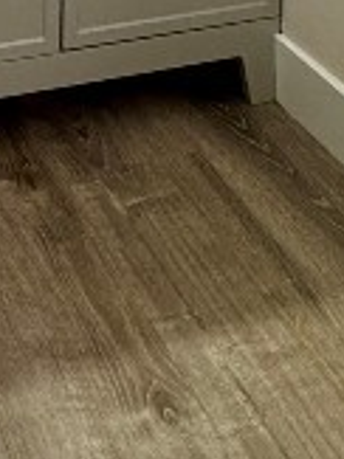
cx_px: -127
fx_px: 876
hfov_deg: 20.0
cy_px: -391
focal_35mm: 66
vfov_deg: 20.1
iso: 250
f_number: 2.2
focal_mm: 2.22
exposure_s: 1/120
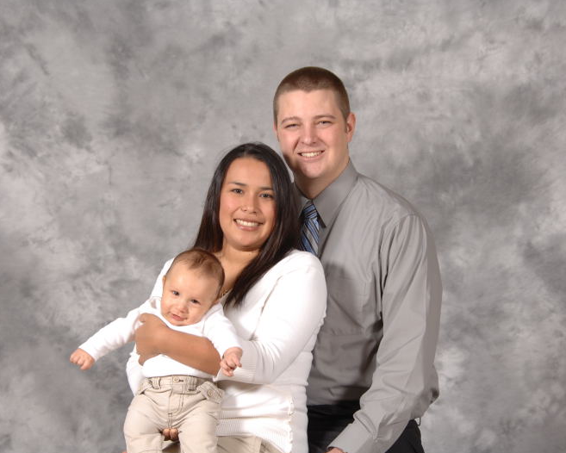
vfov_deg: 17.3
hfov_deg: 21.5
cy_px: 226
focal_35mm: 89
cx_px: 297
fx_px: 1491
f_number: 8
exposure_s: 1/30
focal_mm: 52
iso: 160
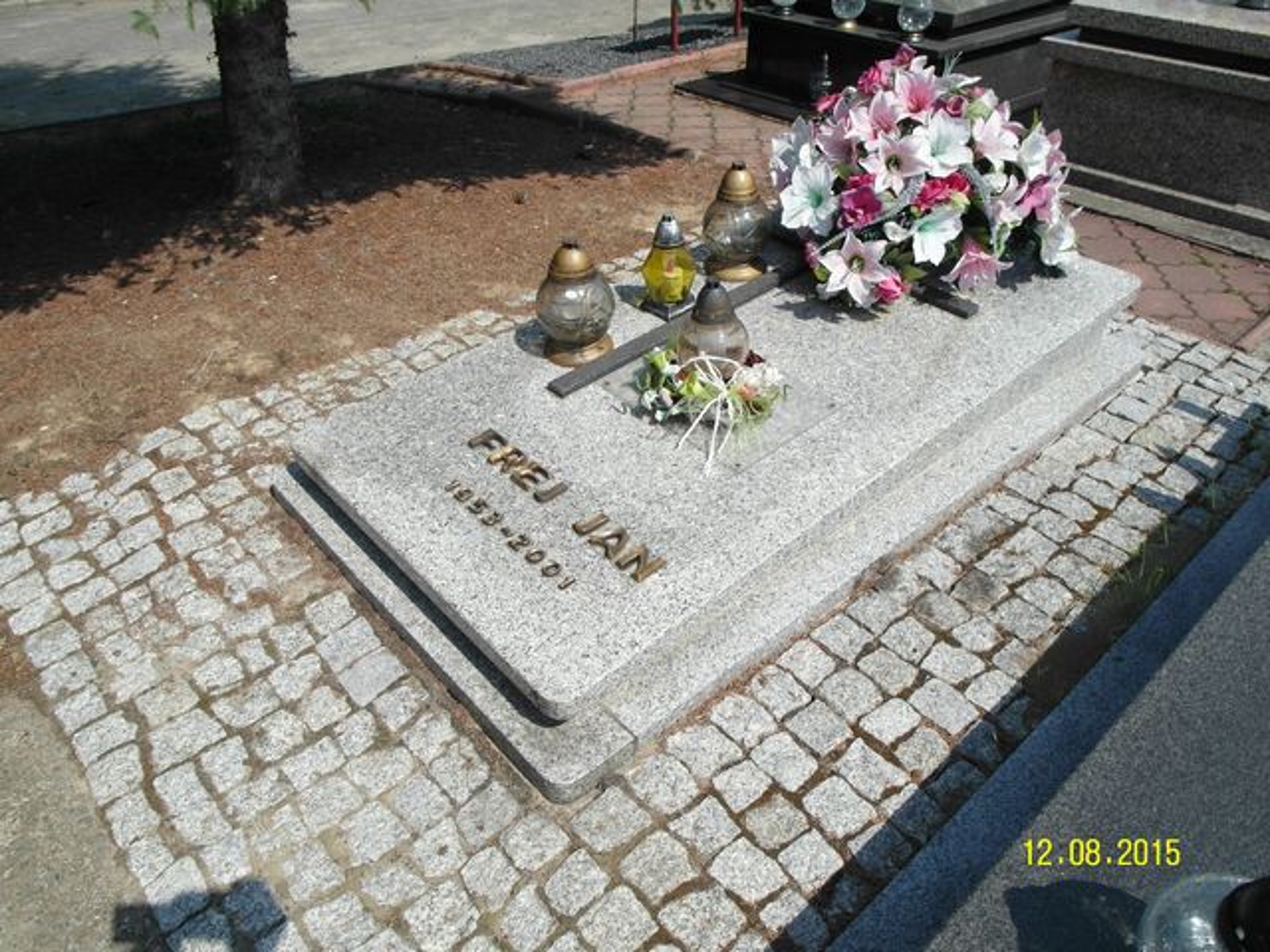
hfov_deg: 71.6
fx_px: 881
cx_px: 635
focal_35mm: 24
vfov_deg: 56.8
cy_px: 476
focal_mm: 5.2
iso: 80
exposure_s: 1/750
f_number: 4.4
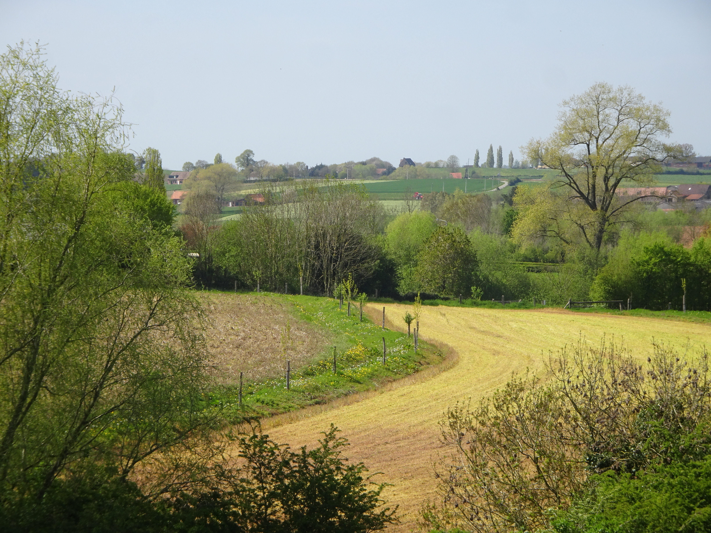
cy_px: 266
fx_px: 3348
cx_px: 356
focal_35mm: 163
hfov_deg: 12.1
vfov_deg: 9.1
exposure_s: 1/320
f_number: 5.6
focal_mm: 27.93
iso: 80
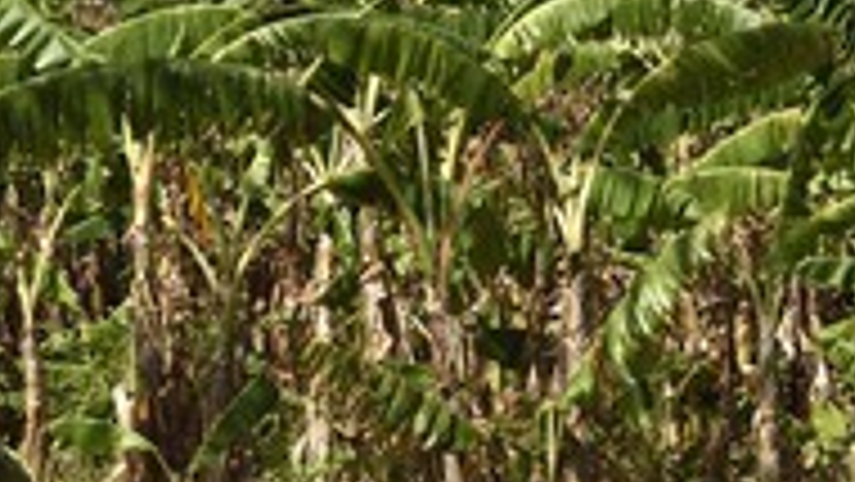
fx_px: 2313
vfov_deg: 11.9
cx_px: 612
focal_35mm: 102
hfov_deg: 20.8
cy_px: 230
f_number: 7.1
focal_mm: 44
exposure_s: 1/400
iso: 160
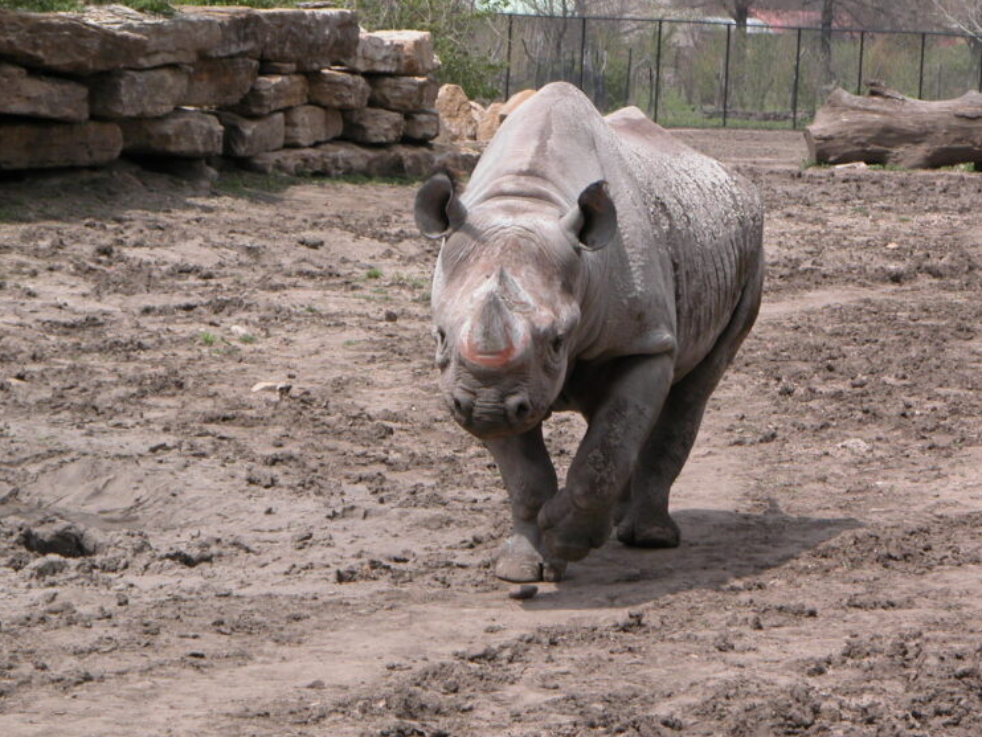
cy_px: 357
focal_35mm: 185
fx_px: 5250
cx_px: 517
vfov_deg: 8.0
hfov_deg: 10.7
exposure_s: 1/447
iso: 100
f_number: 5.6
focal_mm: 41.1
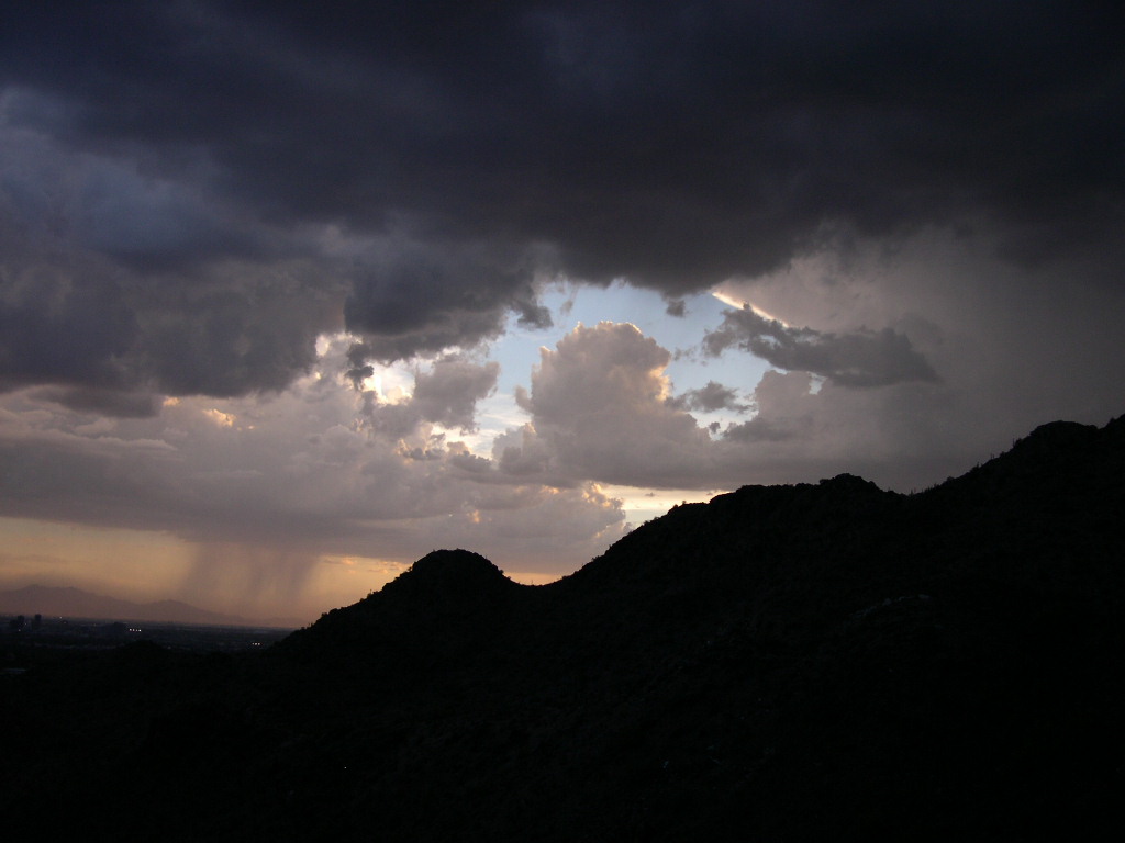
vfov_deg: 37.7
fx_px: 1235
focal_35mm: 38
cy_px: 422
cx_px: 562
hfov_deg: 49.0
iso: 100
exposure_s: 1/166
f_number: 2.8
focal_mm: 8
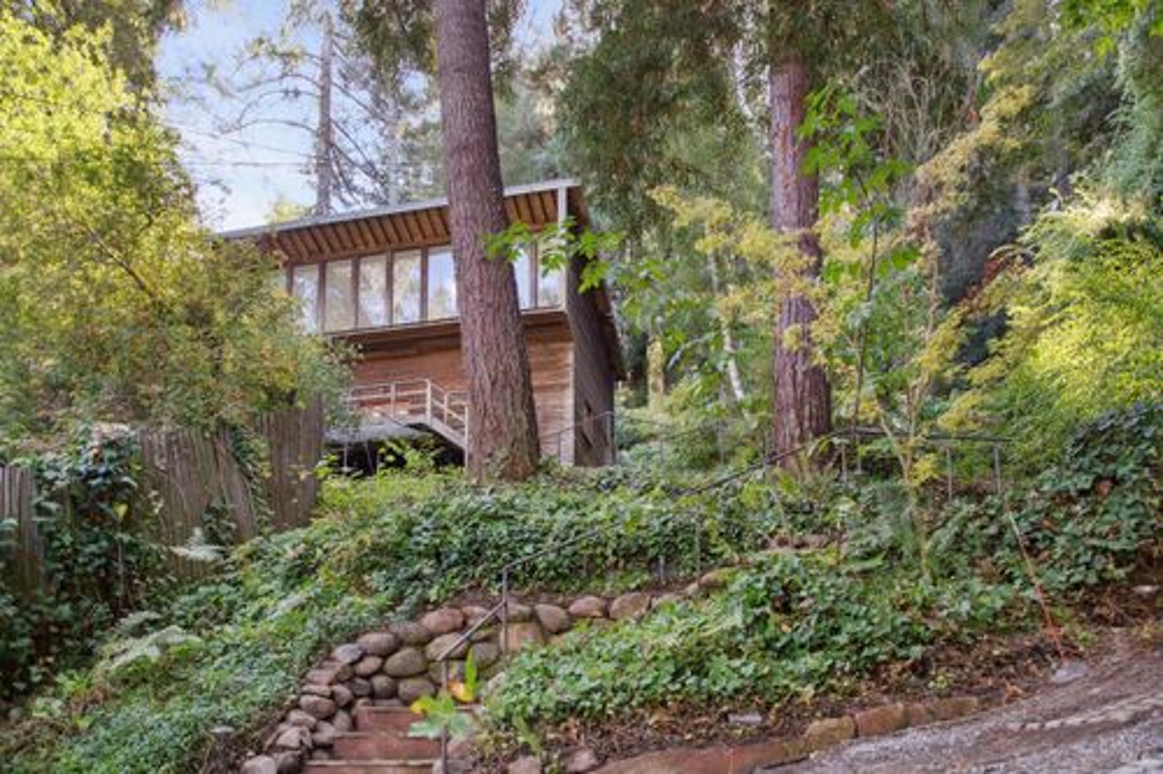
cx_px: 582
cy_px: 387
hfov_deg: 73.8
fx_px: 775
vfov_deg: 53.1
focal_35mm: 24
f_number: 5.6
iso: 400
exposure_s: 1/50
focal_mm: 24
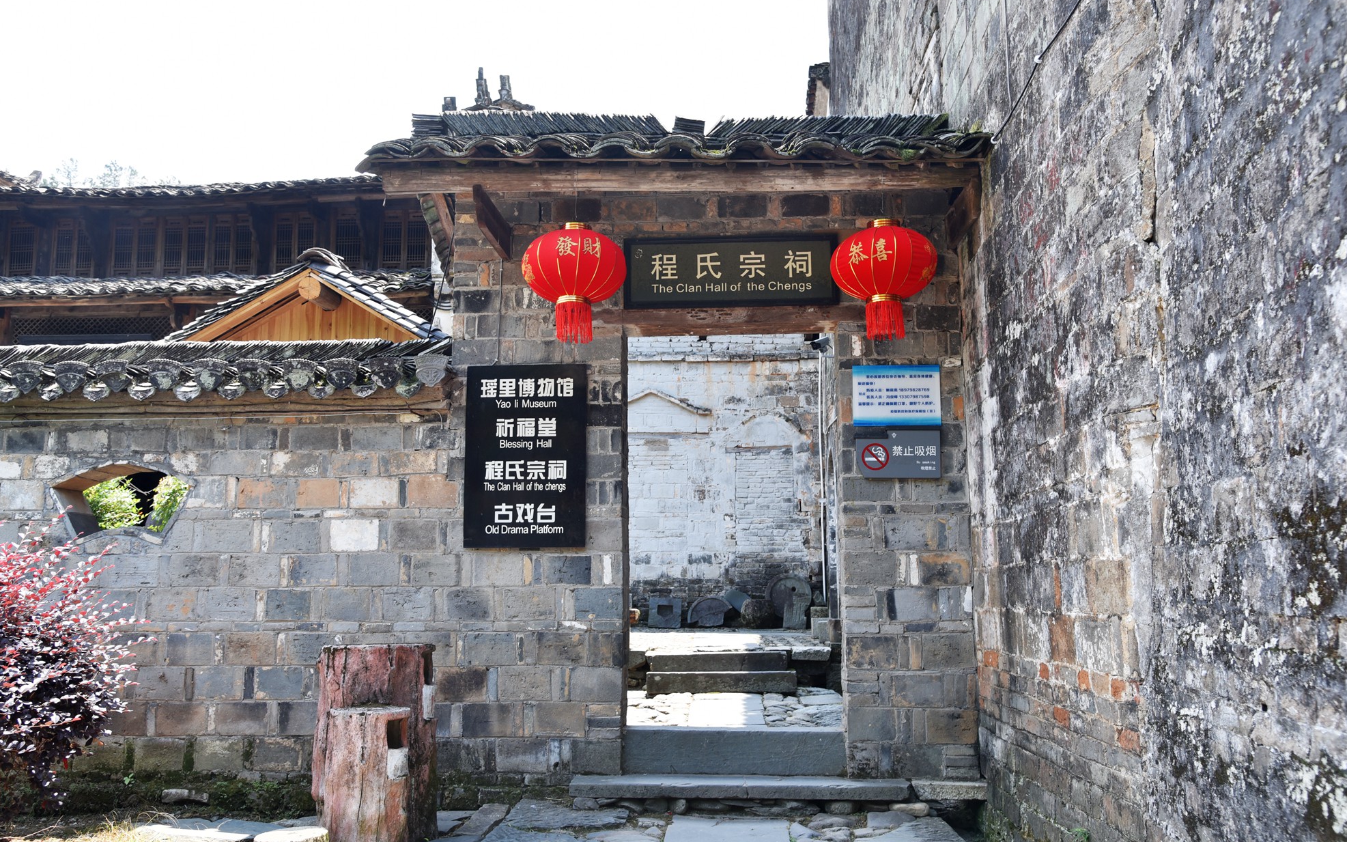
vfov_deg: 40.6
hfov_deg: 61.2
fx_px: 1138
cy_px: 424
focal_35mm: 31
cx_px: 666
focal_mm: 30
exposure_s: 1/200
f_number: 7.1
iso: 200
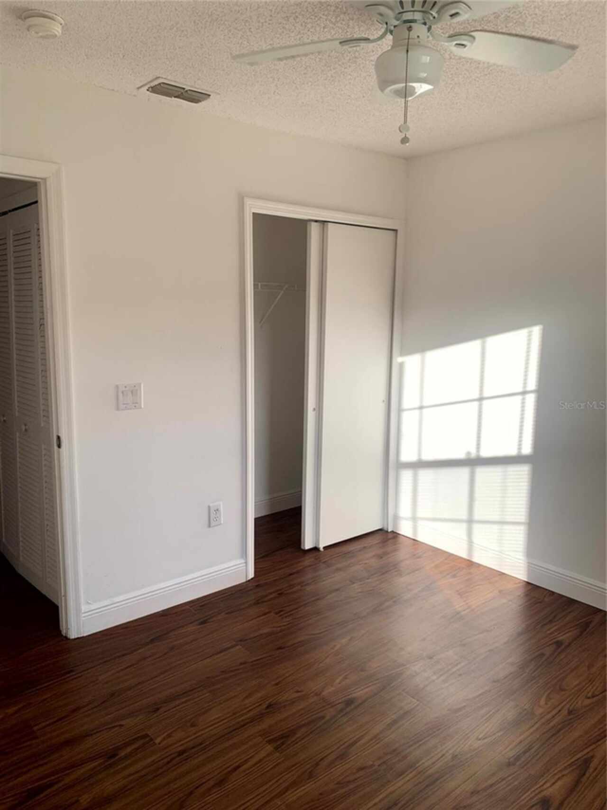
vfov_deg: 67.3
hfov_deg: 53.0
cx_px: 304
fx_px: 608
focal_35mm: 26
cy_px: 405
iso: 25
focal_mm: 4.25
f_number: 1.8
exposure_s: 1/231
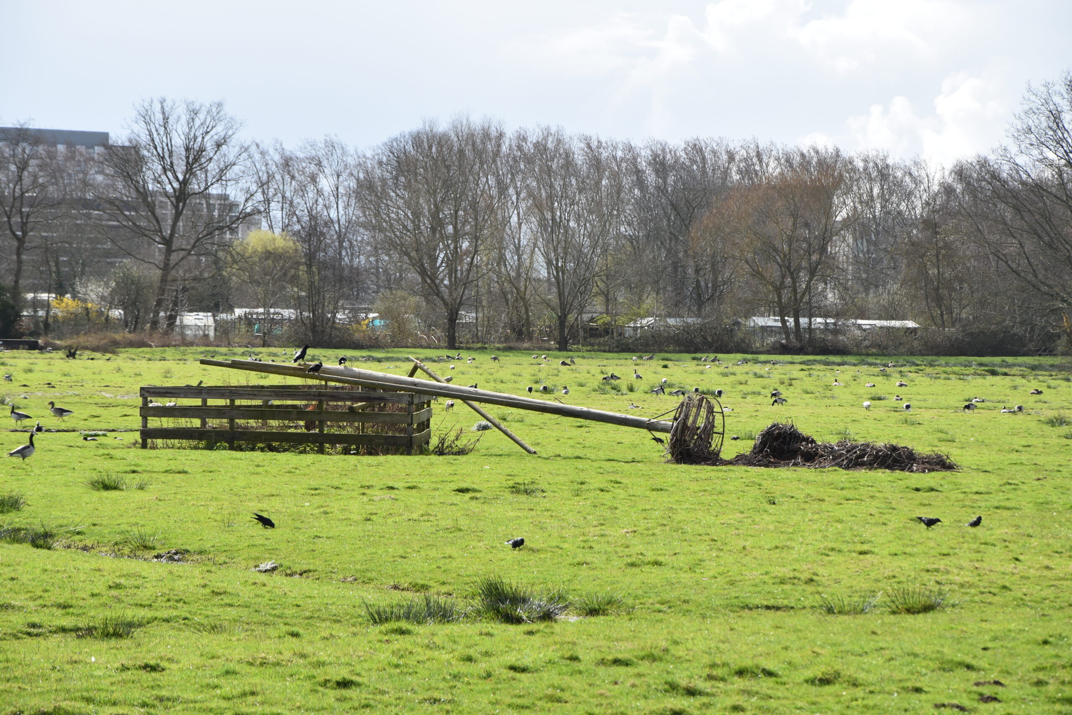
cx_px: 536
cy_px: 358
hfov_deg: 13.0
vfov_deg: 8.7
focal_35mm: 158
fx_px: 4690
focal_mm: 105
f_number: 9
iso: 200
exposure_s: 1/320
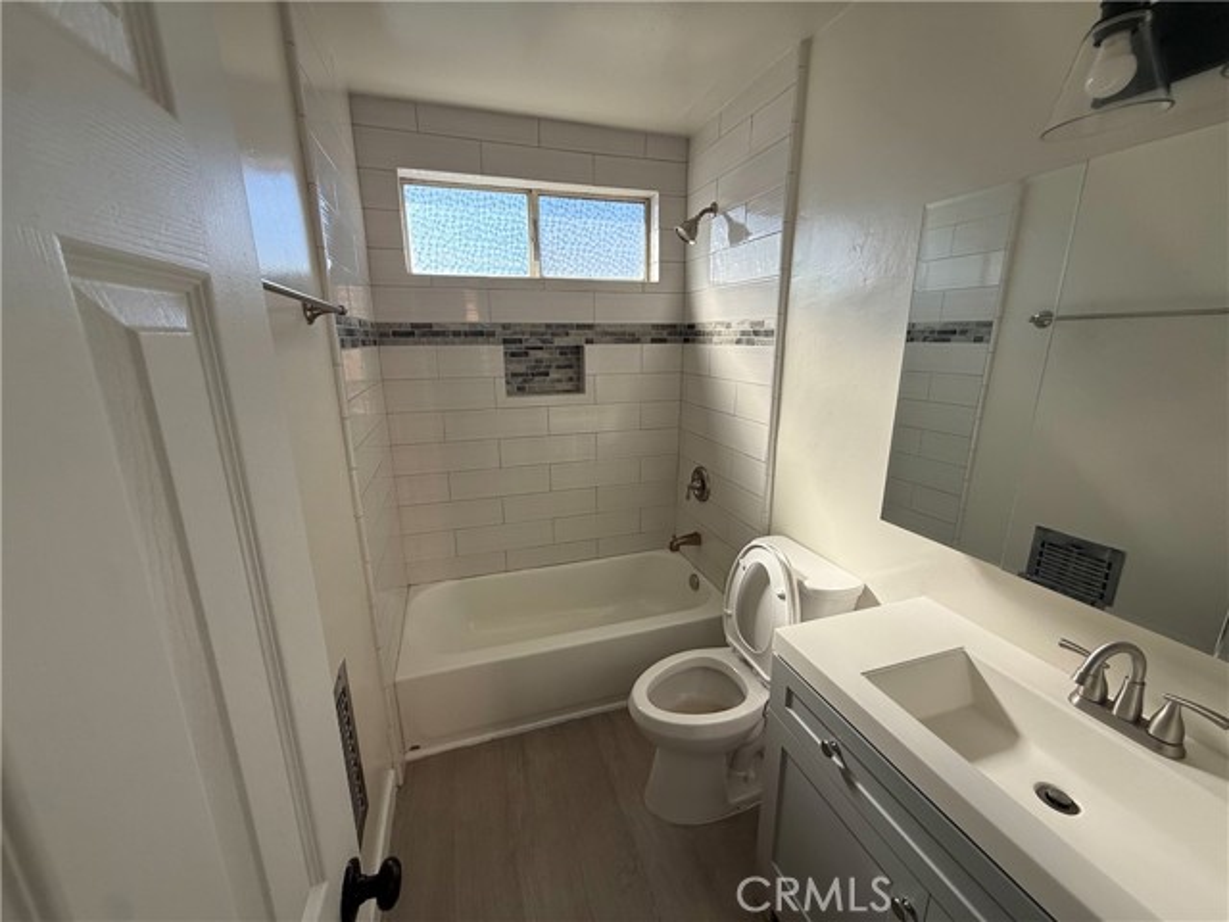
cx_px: 614
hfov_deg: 102.1
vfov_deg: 85.7
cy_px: 461
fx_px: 497
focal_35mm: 14
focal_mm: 2.22
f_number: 2.2
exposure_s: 1/417
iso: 64
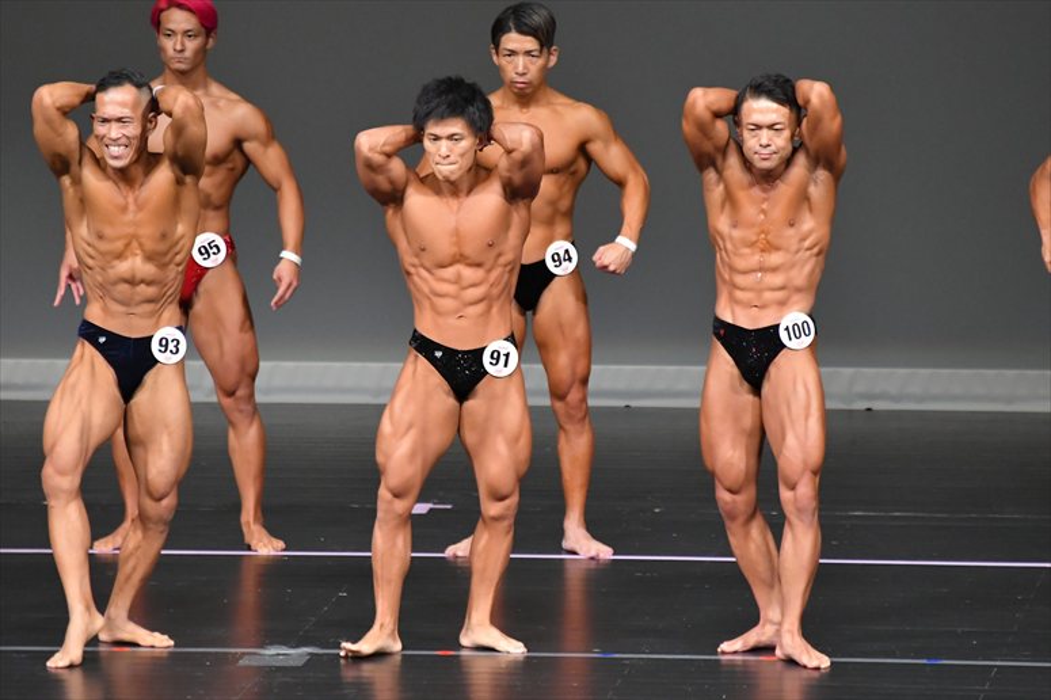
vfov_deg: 3.7
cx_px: 526
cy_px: 350
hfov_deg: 5.5
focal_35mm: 375
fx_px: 10943
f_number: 5.6
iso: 5000
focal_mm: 250
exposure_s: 1/400
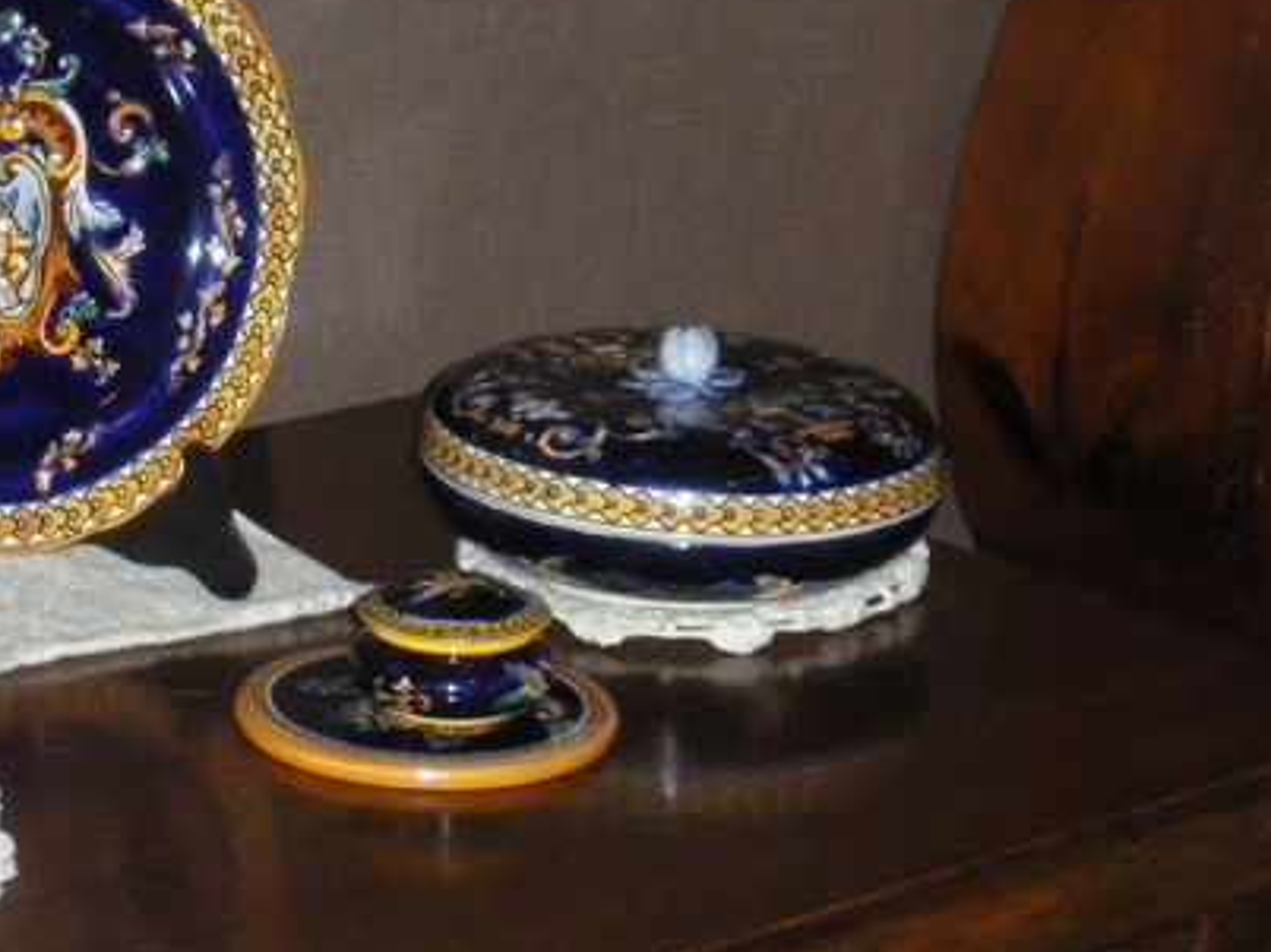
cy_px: 329
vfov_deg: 11.6
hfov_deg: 15.3
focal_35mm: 127
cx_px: 32
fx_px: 4660
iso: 400
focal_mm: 9
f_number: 4.4
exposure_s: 1/60
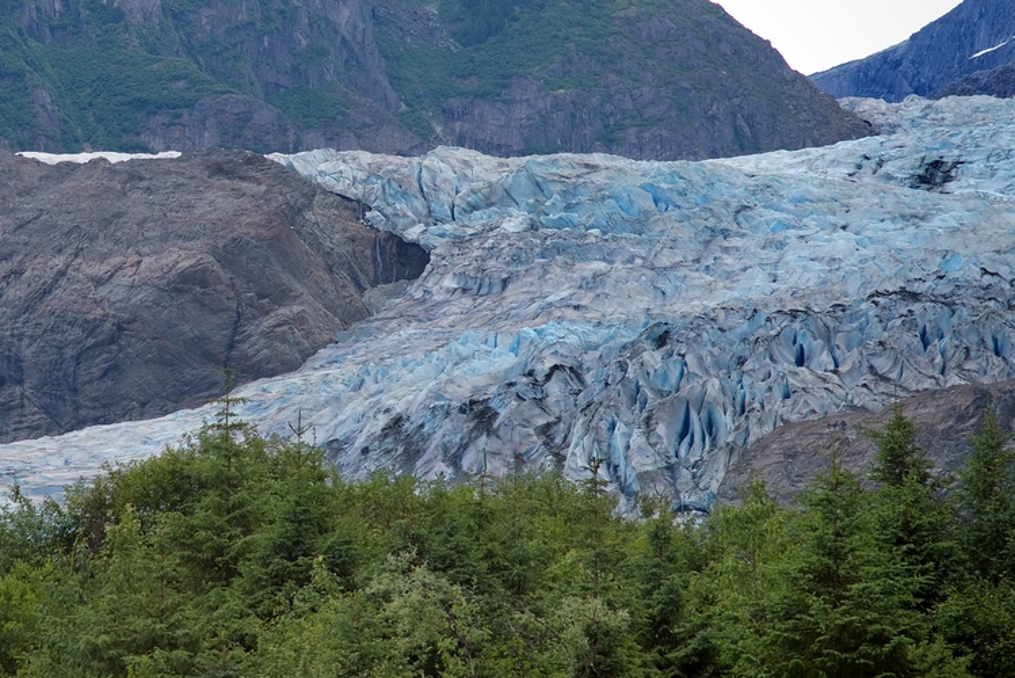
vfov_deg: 6.7
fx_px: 5782
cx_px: 240
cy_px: 256
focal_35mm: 205
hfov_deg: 10.0
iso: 100
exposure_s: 1/250
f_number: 6.3
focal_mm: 120
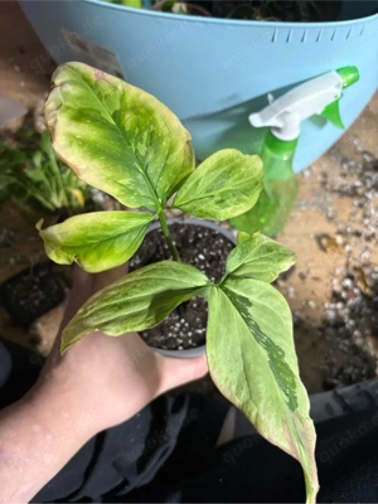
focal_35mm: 26
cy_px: 252
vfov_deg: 67.3
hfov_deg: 53.1
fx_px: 379
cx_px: 189
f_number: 1.6
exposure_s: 1/50
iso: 125
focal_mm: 5.96
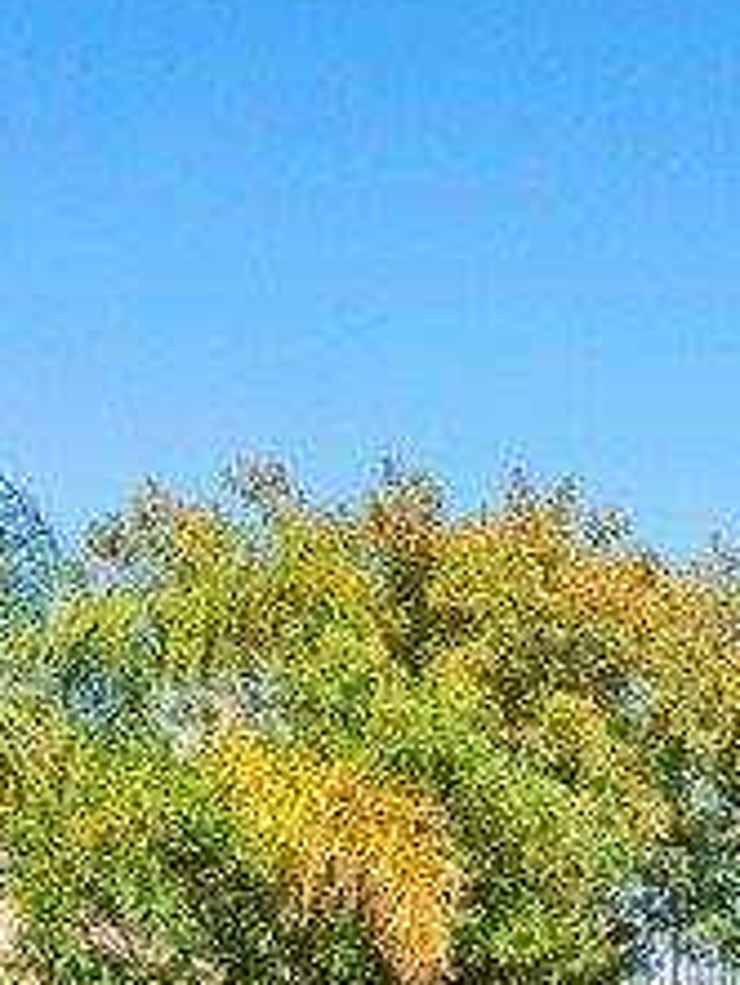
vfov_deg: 24.2
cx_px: 1244
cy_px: 1150
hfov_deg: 17.1
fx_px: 2107
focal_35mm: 74
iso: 200
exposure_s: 1/200
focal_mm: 8
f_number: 9
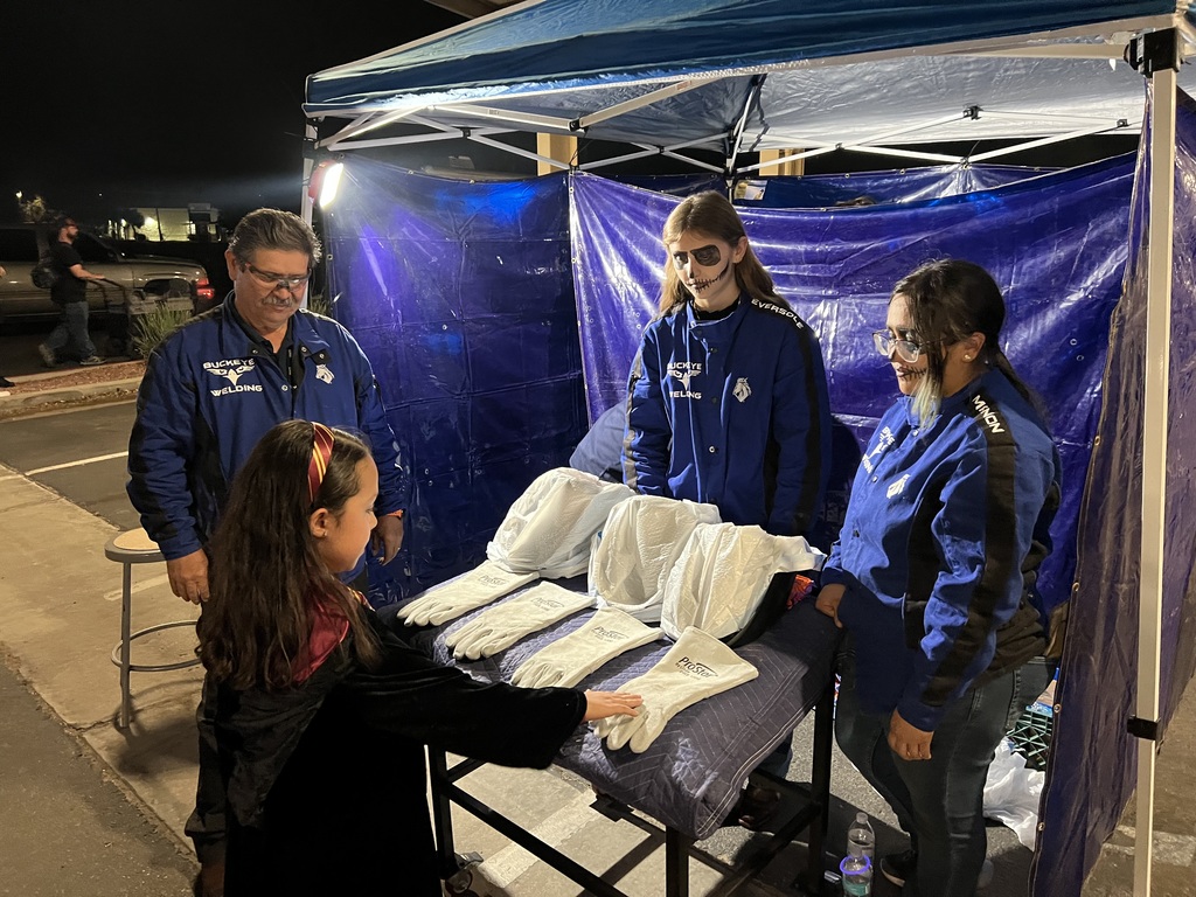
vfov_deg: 53.1
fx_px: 898
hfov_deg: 67.3
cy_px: 448
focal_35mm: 26
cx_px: 598
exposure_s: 1/30
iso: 500
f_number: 1.5
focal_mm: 5.7
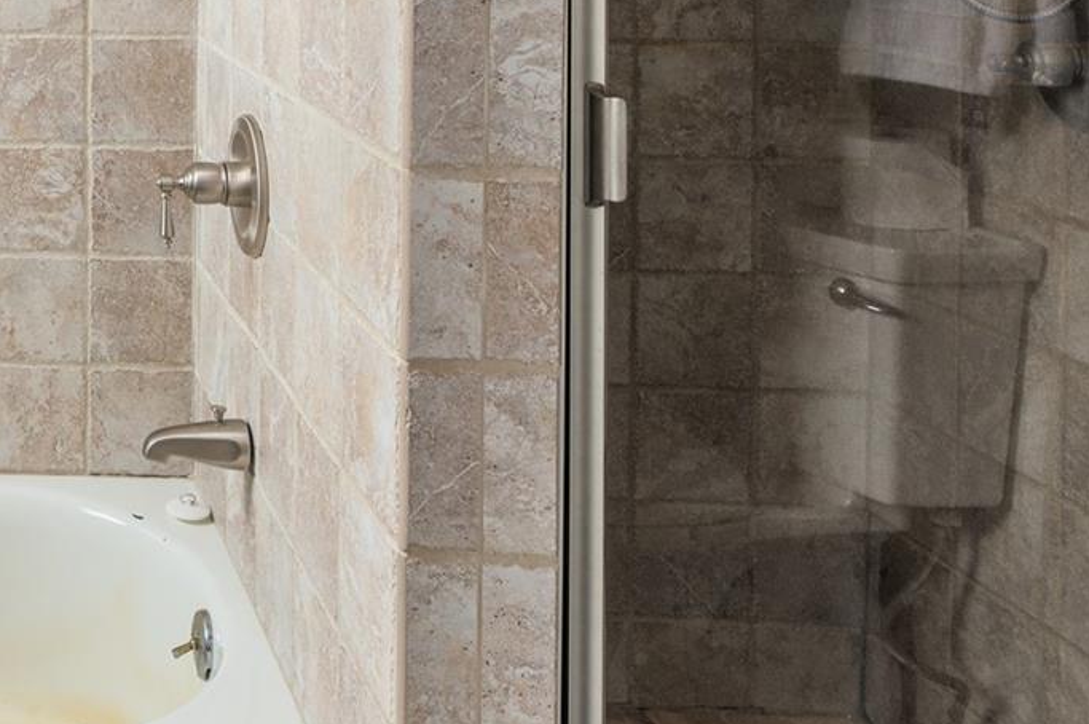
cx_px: -231
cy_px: -199
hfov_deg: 34.5
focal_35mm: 45
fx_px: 1360
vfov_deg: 25.8
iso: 320
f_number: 7.1
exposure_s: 1/2.5
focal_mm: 15
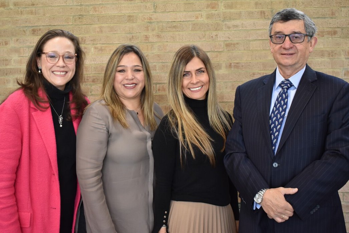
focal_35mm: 40
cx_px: 174
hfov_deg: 47.9
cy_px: 116
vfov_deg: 33.0
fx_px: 393
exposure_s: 1/80
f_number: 4.5
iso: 800
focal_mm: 27
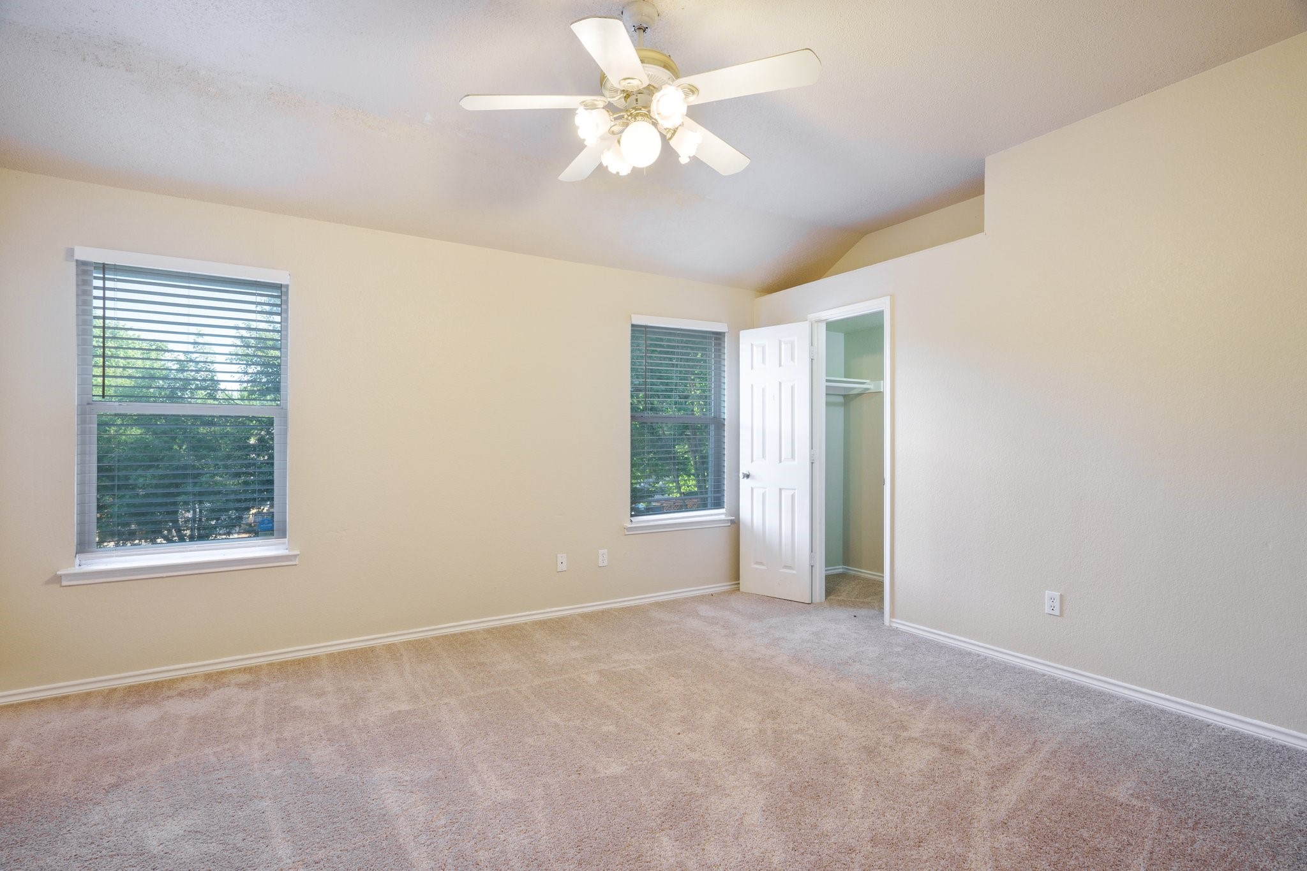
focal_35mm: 16
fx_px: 581
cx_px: 654
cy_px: 436
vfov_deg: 73.7
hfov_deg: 96.7
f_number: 7.1
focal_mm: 16
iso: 200
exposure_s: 1/2.5
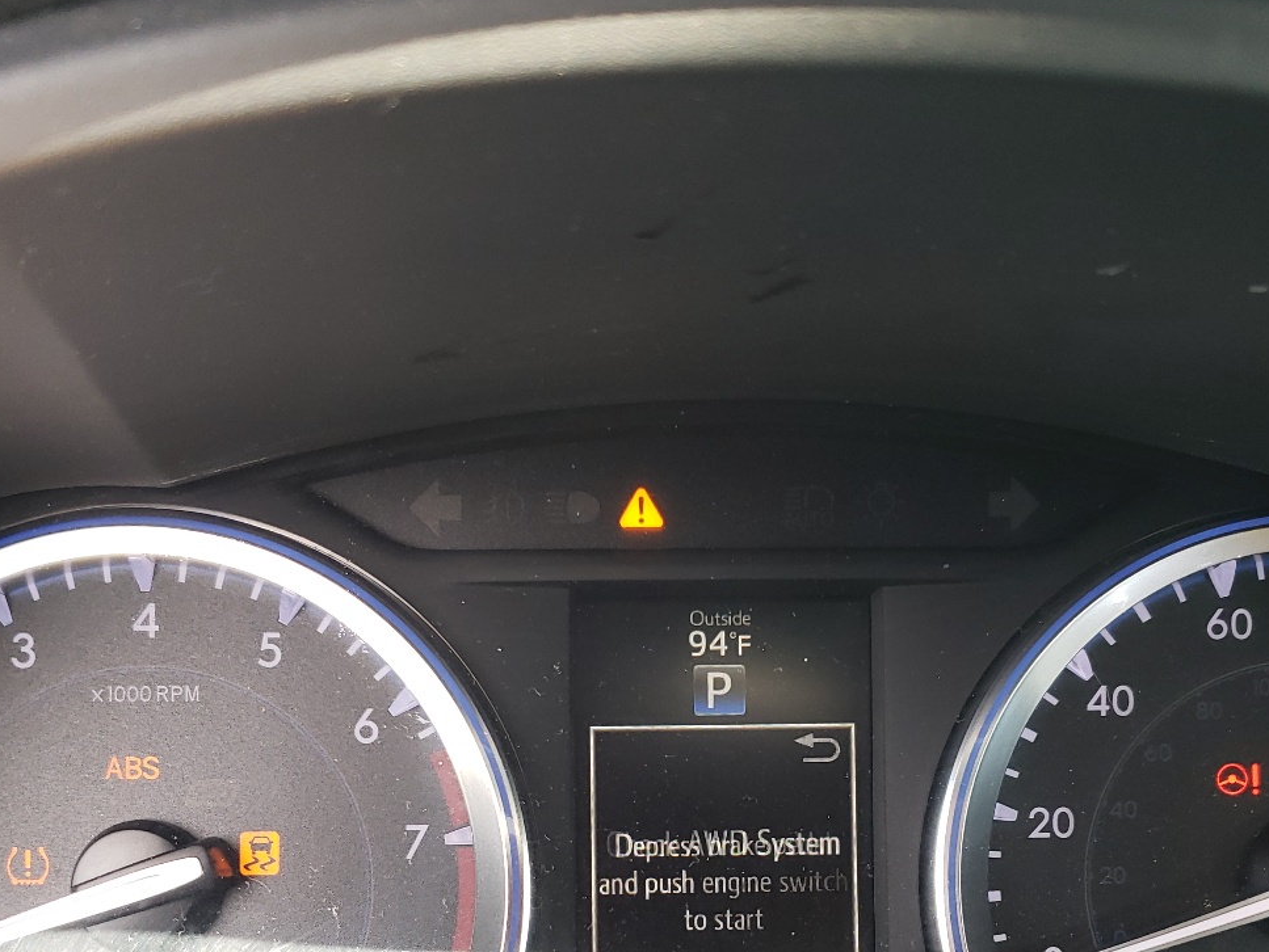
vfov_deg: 32.6
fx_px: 1577
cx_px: 699
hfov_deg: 43.8
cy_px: 774
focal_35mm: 43
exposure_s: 1/100
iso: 70
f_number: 1.5
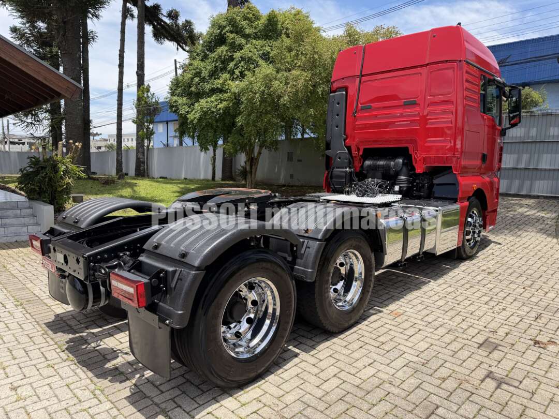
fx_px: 388
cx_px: 280
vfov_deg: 56.8
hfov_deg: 71.6
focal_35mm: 24
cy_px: 210
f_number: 1.78
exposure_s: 1/2907
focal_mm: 6.76
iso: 80
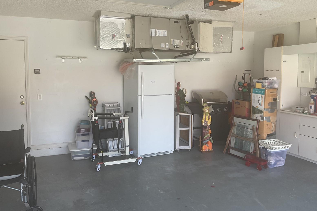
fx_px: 273
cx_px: 157
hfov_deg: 60.3
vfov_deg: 42.3
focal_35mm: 31
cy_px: 94
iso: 25
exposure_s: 1/120
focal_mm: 3
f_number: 1.8
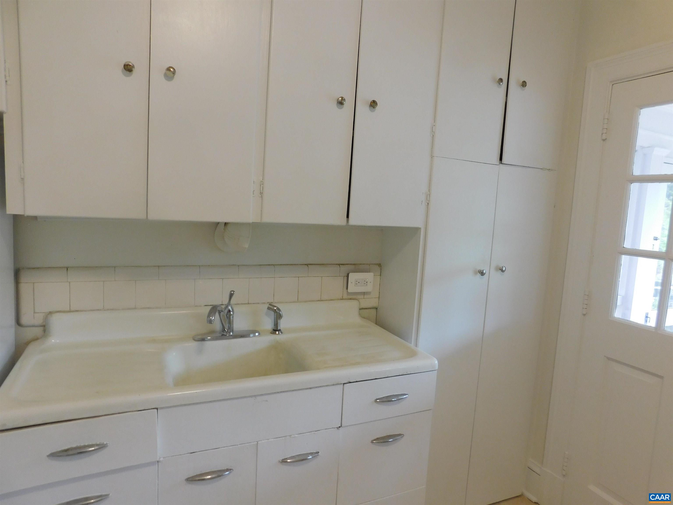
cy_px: 252
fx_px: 447
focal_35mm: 23
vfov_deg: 58.9
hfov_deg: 73.9
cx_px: 336
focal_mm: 4
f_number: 3
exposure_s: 1/30
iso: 140
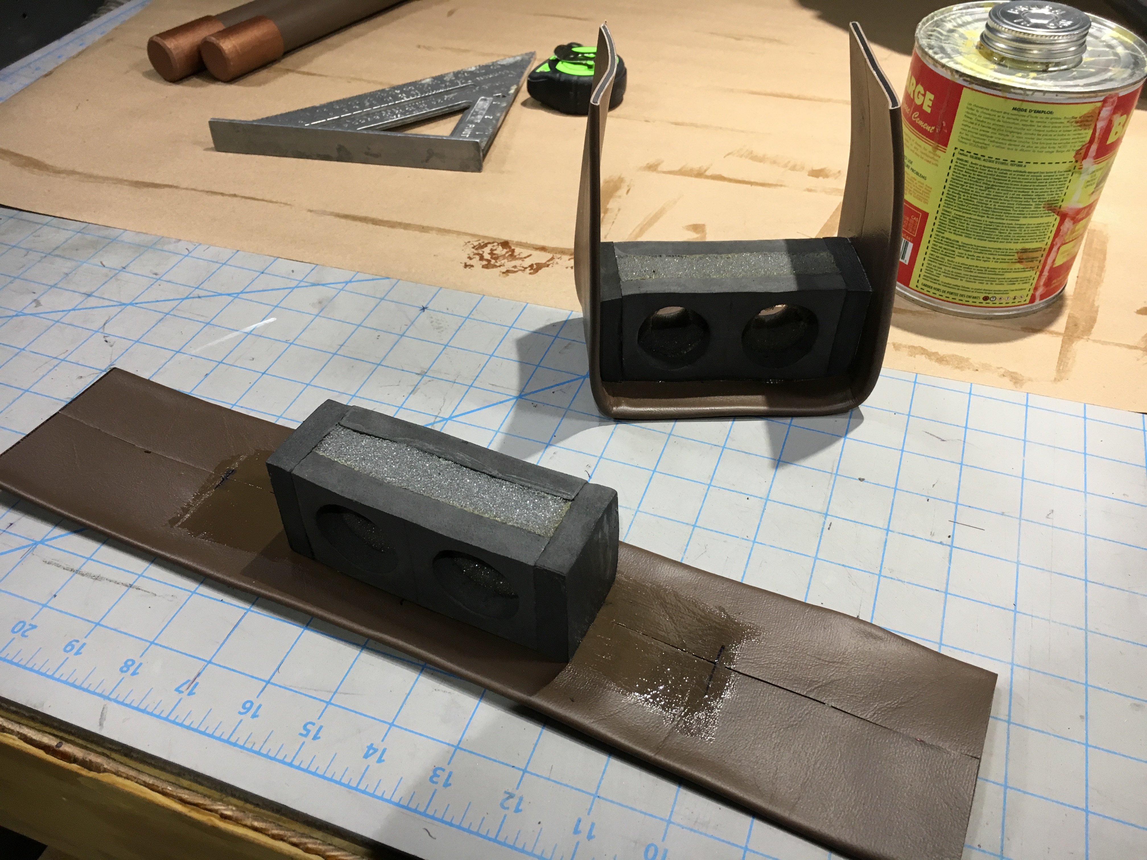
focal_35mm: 29
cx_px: 574
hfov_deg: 61.7
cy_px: 430
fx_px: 961
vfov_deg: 48.2
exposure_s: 1/30
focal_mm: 4.15
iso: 40
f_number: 2.2
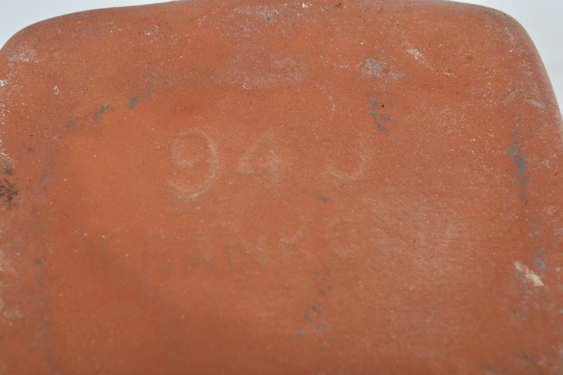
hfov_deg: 24.6
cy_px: 188
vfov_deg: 16.5
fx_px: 1289
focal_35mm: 82
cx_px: 282
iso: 100
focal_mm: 55
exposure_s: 1/200
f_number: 11
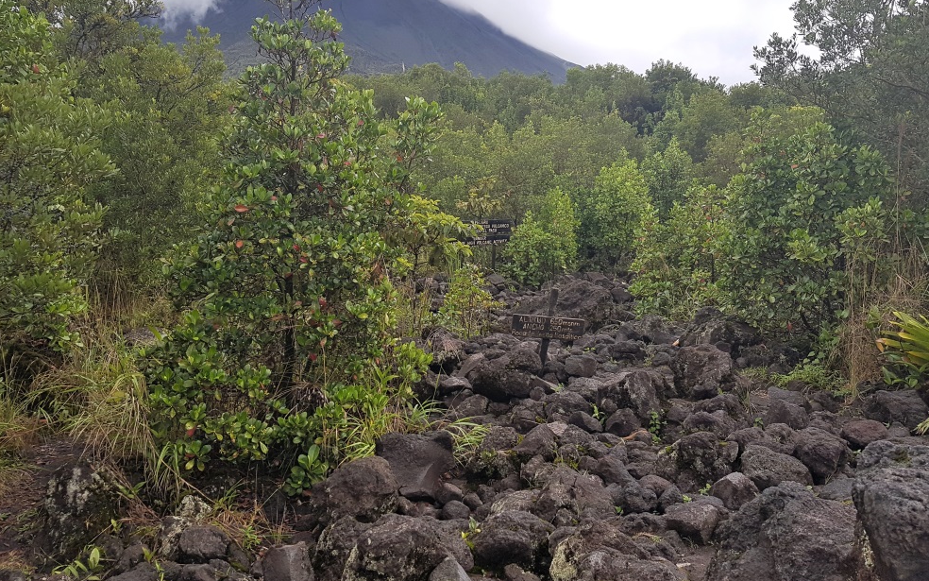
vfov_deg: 44.5
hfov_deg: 66.5
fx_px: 709
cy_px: 267
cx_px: 466
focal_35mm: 28
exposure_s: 1/415
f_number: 1.7
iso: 40
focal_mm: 4.2
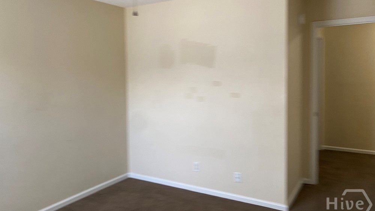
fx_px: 288
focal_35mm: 29
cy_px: 90
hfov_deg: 66.1
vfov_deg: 40.1
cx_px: 186
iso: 80
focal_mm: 4.25
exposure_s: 1/60
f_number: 1.8
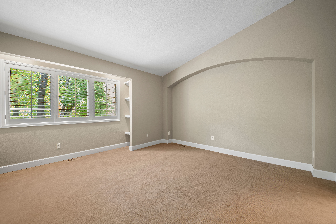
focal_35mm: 12
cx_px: 168
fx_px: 112
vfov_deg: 90.0
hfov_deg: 112.6
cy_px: 112
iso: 400
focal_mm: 12
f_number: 7.1
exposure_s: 1.6
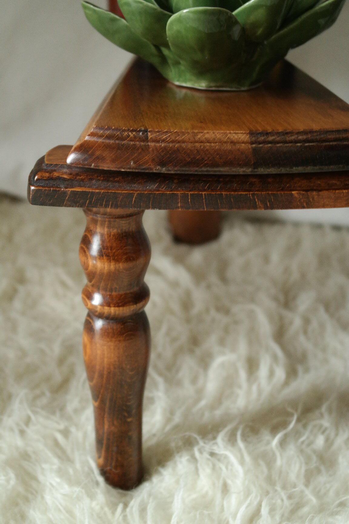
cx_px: 174
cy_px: 262
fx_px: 843
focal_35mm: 58
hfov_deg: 23.4
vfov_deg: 34.5
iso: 1600
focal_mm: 38
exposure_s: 1/30
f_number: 5.6
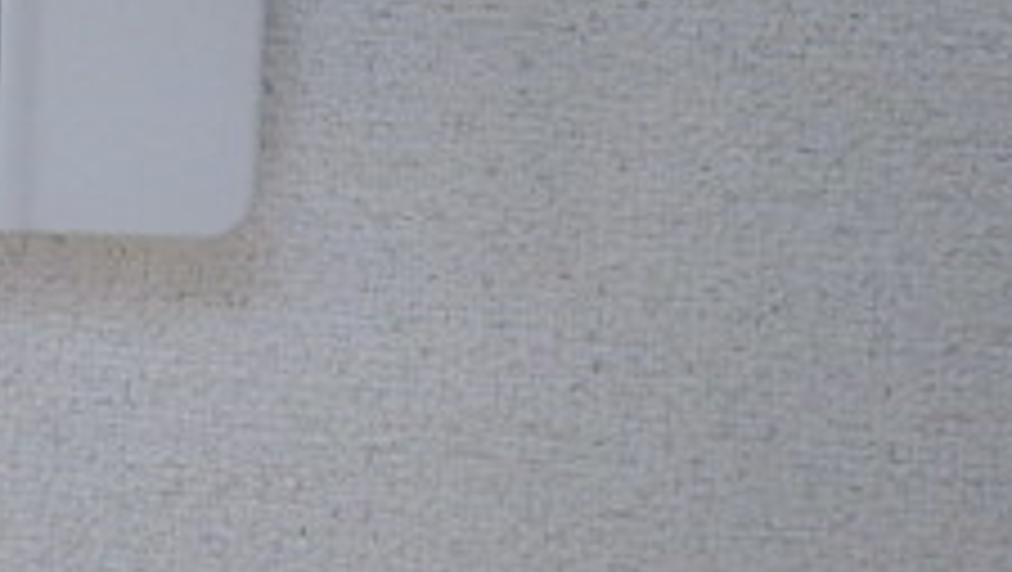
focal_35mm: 65
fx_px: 1746
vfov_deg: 16.9
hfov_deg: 30.1
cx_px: 0
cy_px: -275
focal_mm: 3.7
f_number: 3.5
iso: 400
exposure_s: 1/30
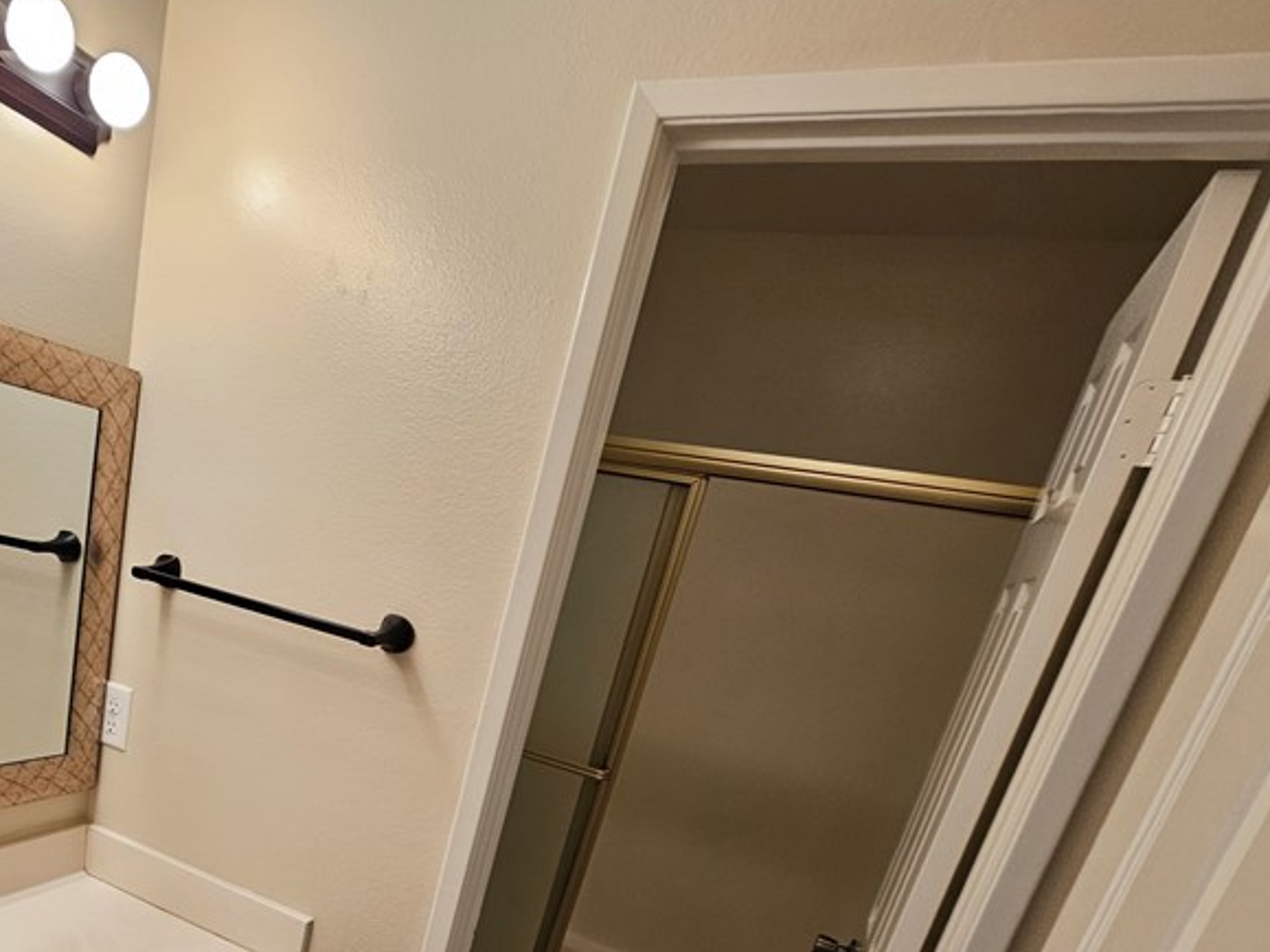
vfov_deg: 53.3
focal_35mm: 23
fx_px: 844
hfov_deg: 68.4
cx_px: 296
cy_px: 812
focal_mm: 2.2
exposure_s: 1/60
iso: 125
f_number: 2.2
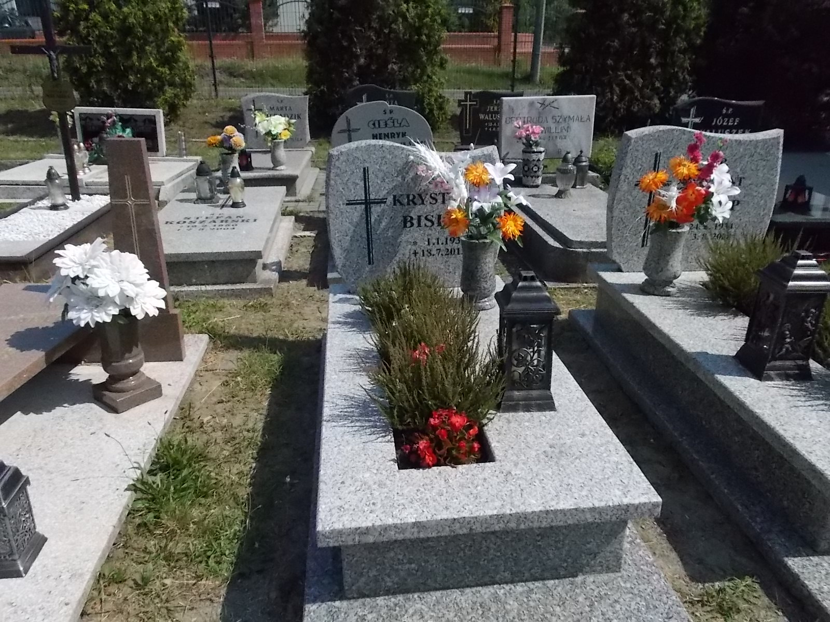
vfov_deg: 53.1
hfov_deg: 67.3
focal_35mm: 26
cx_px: 415
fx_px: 623
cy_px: 311
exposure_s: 1/1250
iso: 400
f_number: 8
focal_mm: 4.6
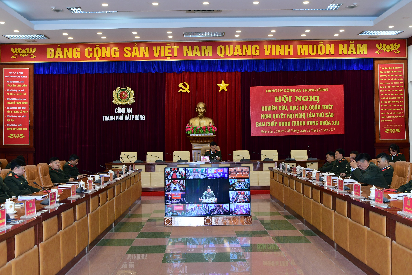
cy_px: 138
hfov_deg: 45.0
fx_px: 498
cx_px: 206
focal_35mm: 44
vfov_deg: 30.8
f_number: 3.5
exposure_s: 1/200
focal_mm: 29
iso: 1250
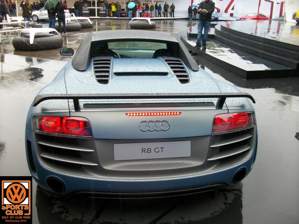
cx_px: 150
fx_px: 294
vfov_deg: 41.8
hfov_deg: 54.0
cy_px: 112
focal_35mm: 34
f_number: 2.9
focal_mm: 5.7
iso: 80
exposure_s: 1/110
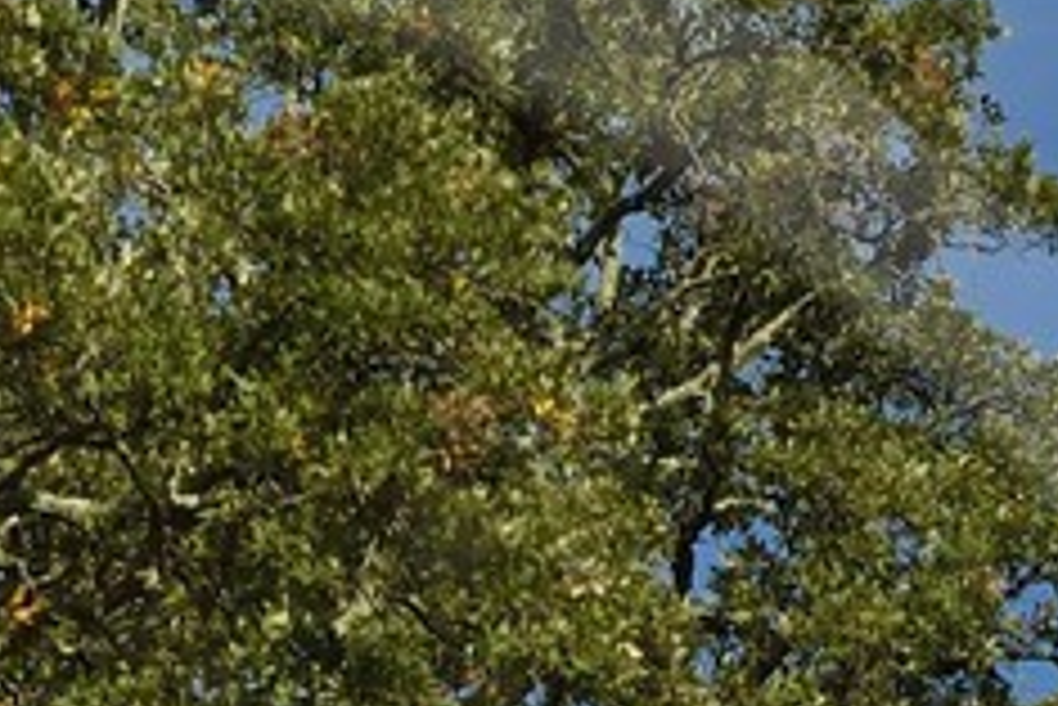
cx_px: -230
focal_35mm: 258
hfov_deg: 7.9
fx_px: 7587
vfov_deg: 5.2
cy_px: 1601
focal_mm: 38
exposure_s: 1/400
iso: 400
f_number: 14
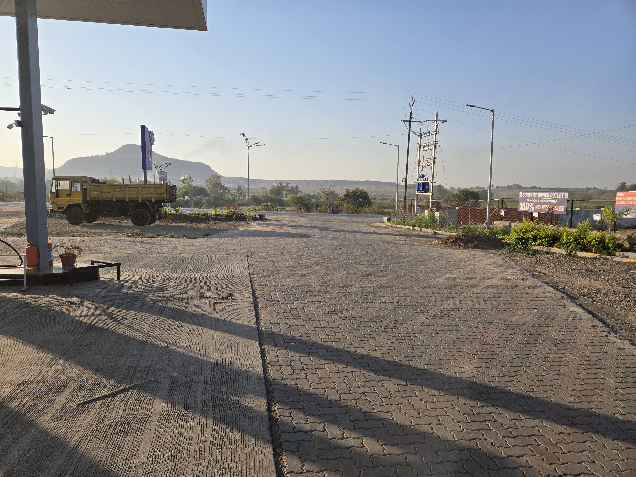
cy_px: 238
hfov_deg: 73.9
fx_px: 423
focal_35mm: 23
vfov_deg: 58.9
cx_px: 318
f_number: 1.8
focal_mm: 5.4
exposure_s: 1/2921
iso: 50
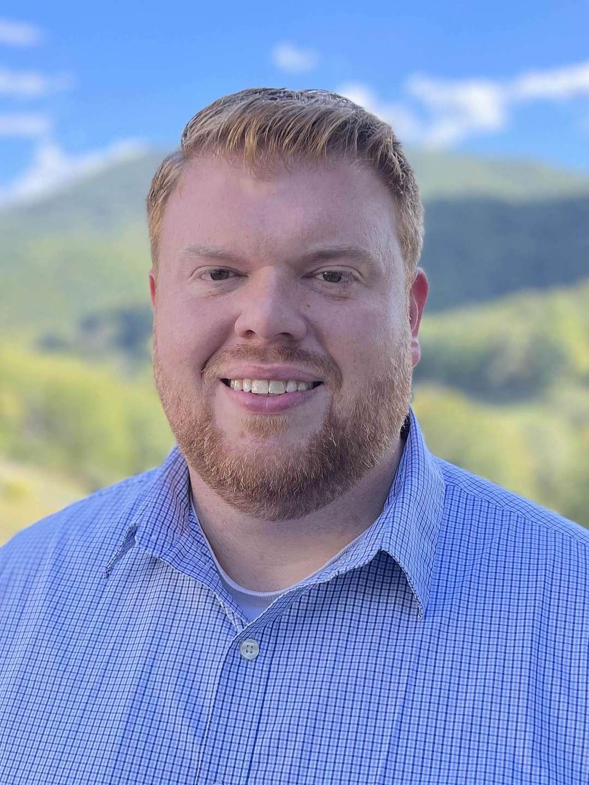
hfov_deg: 53.1
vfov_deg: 67.3
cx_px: 294
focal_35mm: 26
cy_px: 392
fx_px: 590
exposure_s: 1/734
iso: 50
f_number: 1.6
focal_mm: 4.2
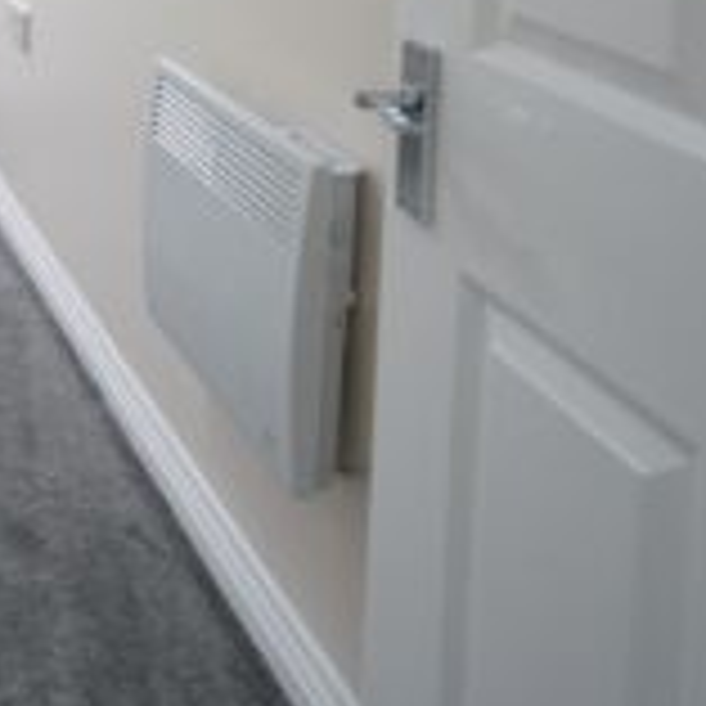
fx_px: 1200
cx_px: -288
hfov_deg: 26.1
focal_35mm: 52
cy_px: -175
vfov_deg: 28.0
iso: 200
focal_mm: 16
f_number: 4
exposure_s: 1/30
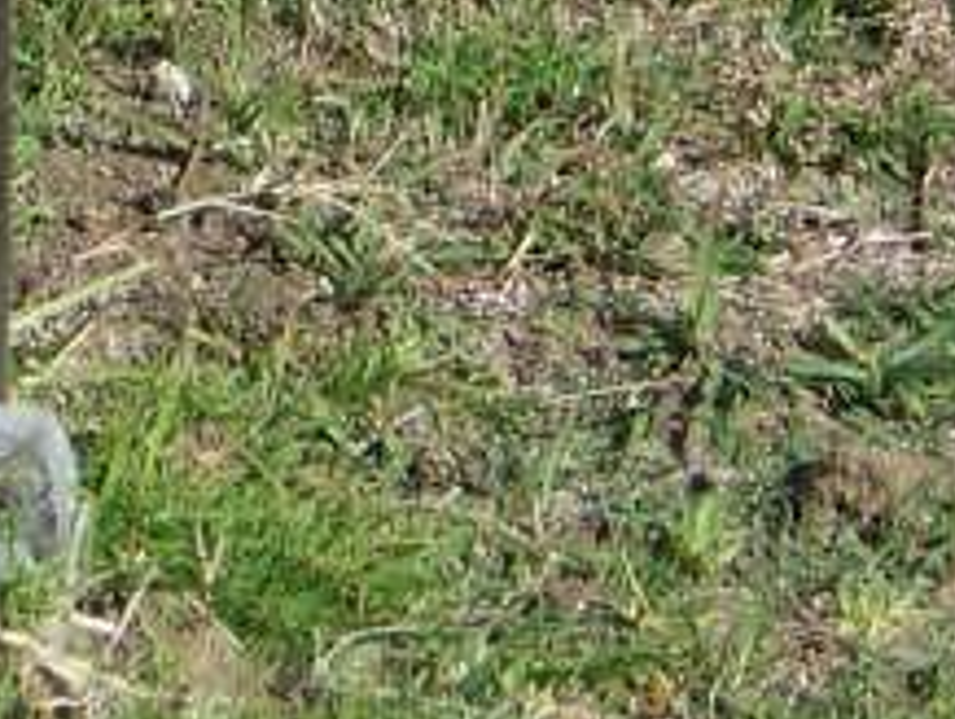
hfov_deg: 5.1
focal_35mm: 385
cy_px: -487
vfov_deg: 3.8
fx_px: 10633
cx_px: -88
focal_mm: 11.7
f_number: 3.2
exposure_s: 1/1000
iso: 64
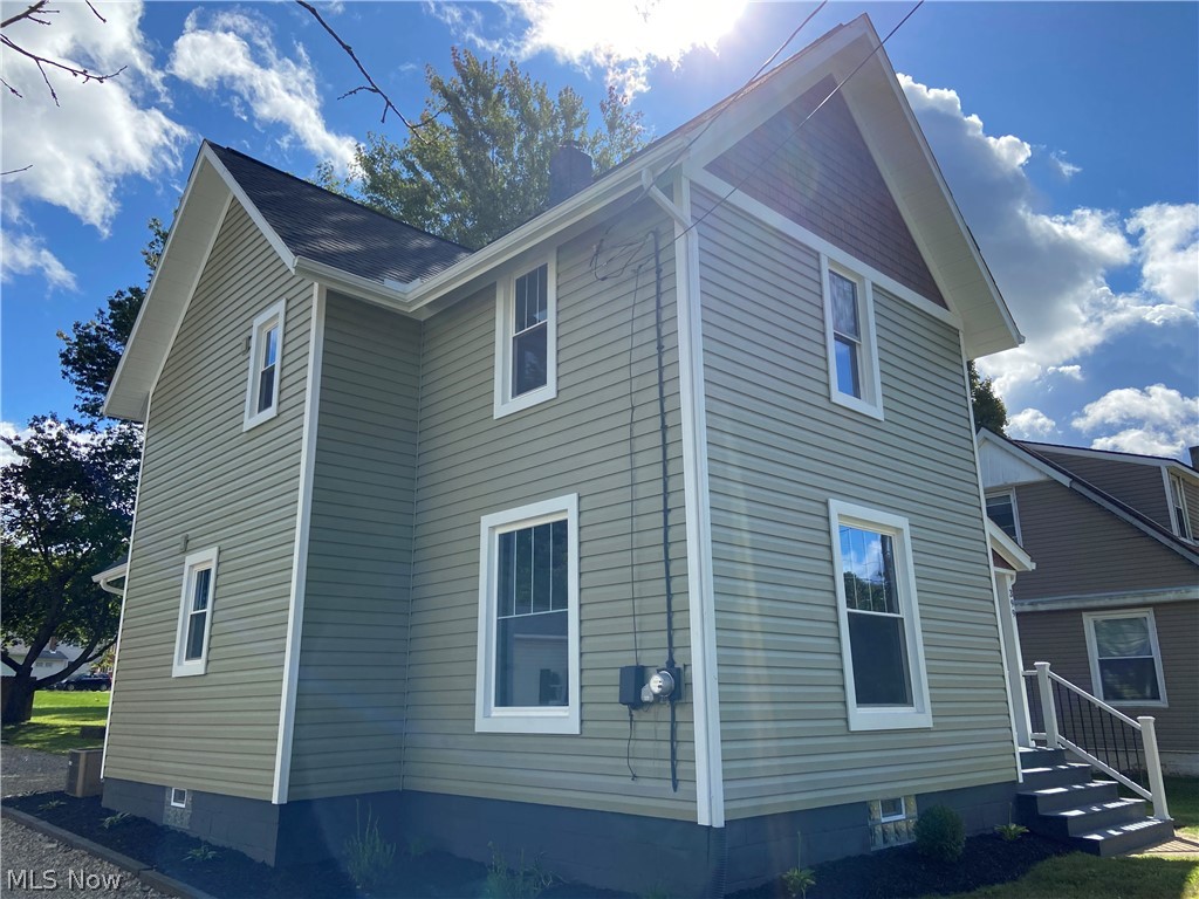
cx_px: 600
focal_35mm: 26
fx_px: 901
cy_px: 450
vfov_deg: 53.1
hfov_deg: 67.3
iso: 32
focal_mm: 4.25
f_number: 1.8
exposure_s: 1/2315
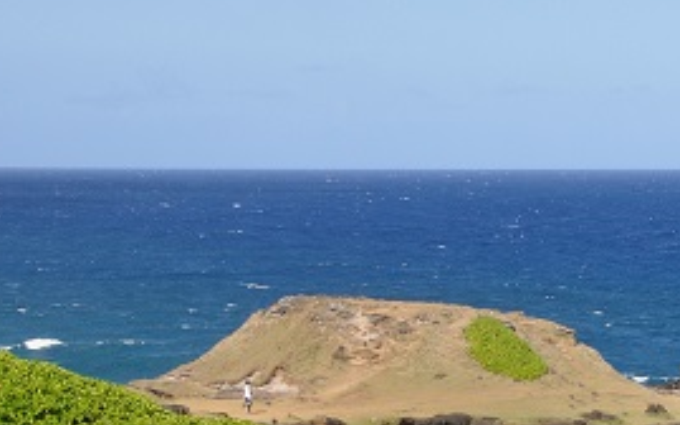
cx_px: 776
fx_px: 2366
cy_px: 698
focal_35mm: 128
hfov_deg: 15.8
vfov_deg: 9.8
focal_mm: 25
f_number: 13
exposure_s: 1/160
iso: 200
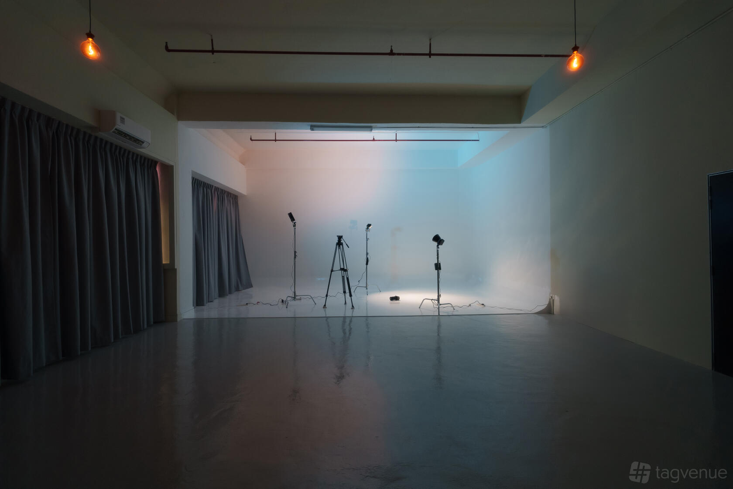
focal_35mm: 16
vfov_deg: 73.8
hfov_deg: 96.7
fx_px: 326
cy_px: 244
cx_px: 366
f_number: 4
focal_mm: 16
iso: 800
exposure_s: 1/125
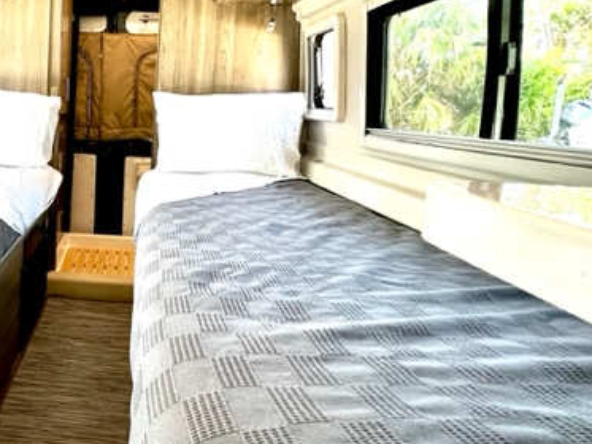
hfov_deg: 63.7
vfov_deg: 55.6
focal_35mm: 24
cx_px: 98
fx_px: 411
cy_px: 147
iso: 160
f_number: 2.2
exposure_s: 1/99
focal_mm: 2.22
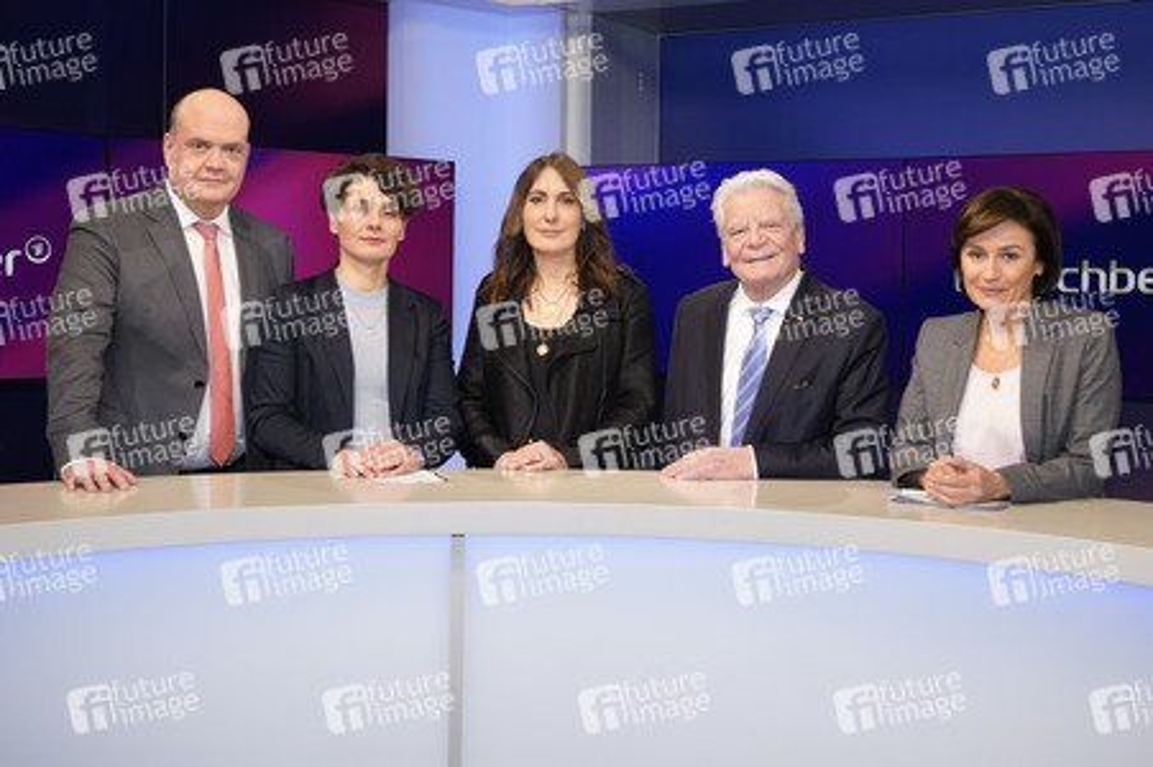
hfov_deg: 50.7
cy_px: 384
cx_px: 576
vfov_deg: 35.0
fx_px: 1216
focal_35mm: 38
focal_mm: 38
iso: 2000
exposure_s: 1/125
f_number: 5.6
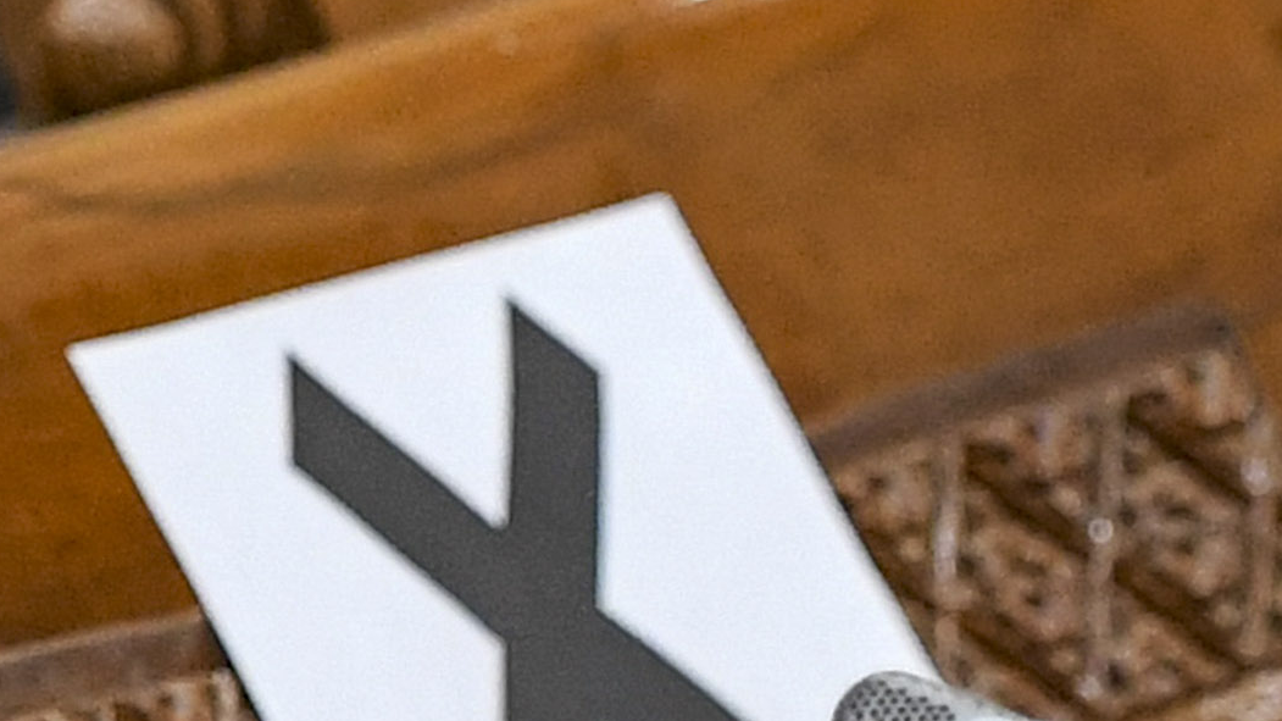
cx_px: -1166
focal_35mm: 1165
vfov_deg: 1.0
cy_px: 992
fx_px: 39599
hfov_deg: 1.9
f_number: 3.2
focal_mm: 140
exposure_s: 1/400
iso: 2000
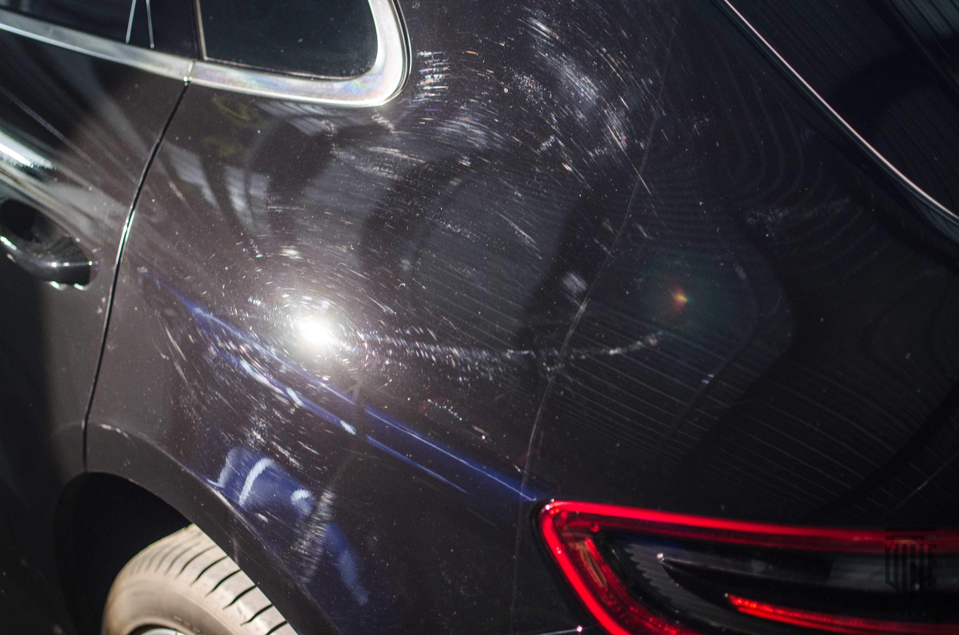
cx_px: 480
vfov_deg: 25.6
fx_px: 1396
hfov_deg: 37.9
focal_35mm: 52
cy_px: 318
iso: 500
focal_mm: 35
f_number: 1.8
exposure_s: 1/50
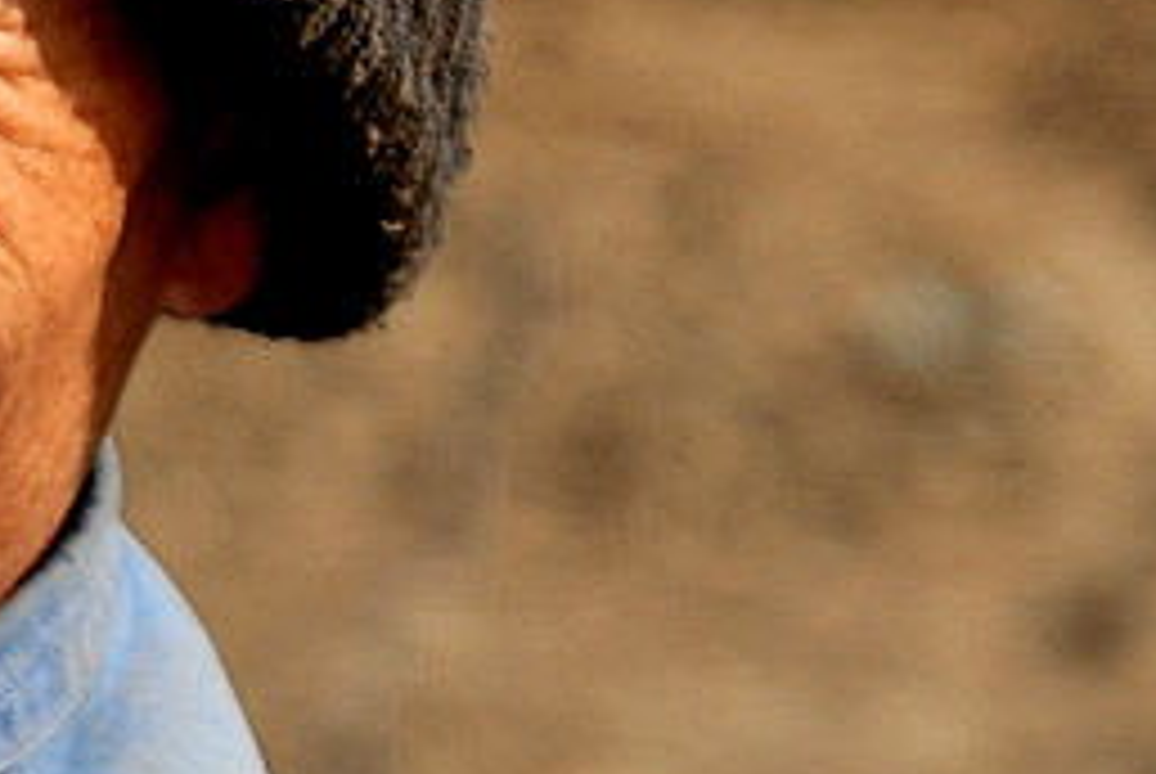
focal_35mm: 191
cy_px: 718
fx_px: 6140
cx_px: -198
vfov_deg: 7.2
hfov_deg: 10.6
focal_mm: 32
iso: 200
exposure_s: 1/1250
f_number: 3.5
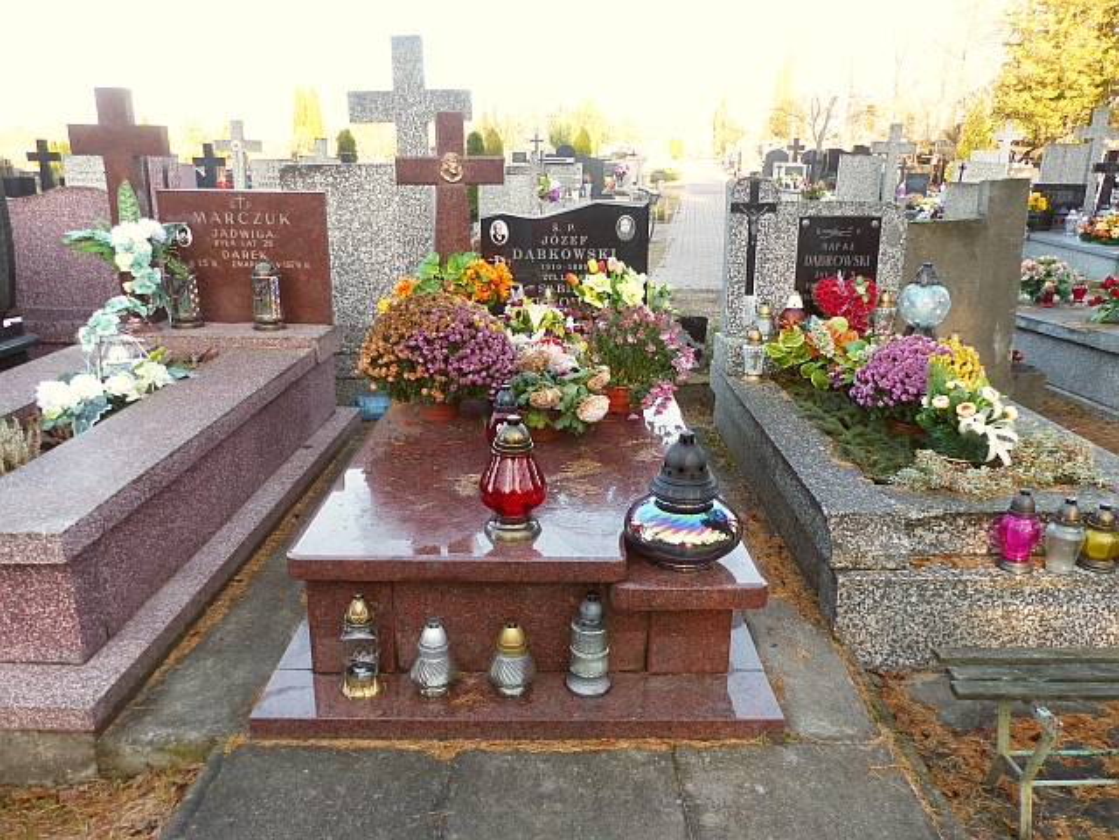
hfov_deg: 69.4
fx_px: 808
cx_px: 560
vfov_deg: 54.9
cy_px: 420
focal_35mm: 25
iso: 100
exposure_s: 1/100
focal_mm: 4.5
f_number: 2.8
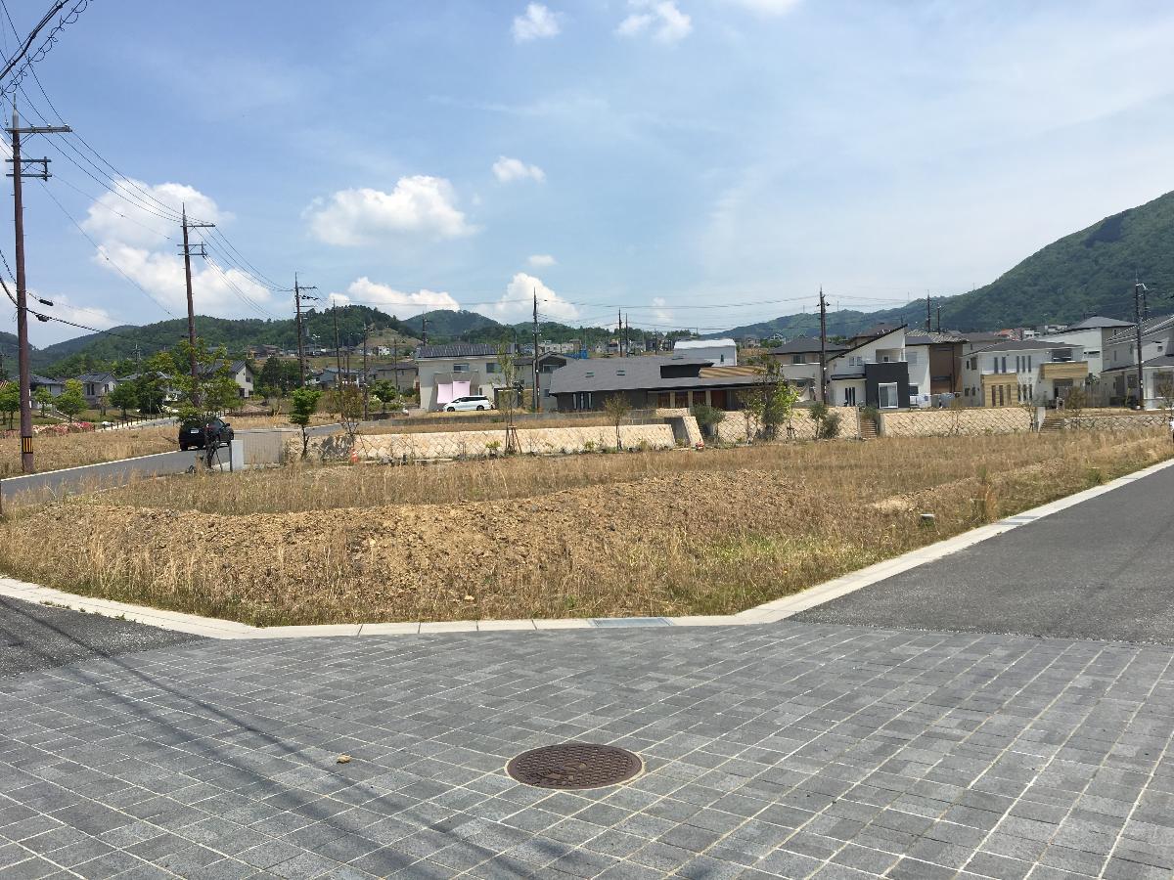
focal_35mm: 29
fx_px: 984
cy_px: 440
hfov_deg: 61.7
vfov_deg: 48.2
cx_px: 587
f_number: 2.2
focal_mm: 4.15
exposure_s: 1/2262
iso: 25
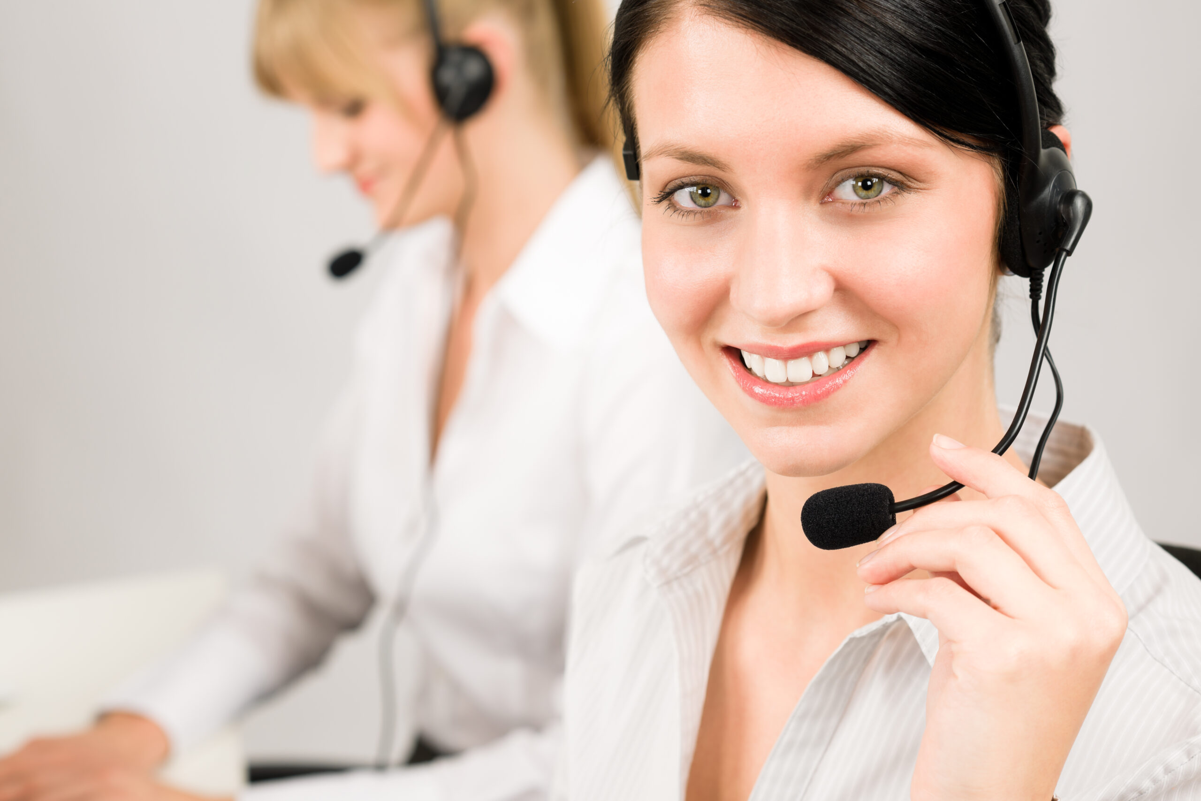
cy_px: 400
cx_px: 600
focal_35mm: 85
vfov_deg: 16.1
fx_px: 2836
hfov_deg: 23.9
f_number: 5.6
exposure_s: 1/200
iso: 100
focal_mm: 85
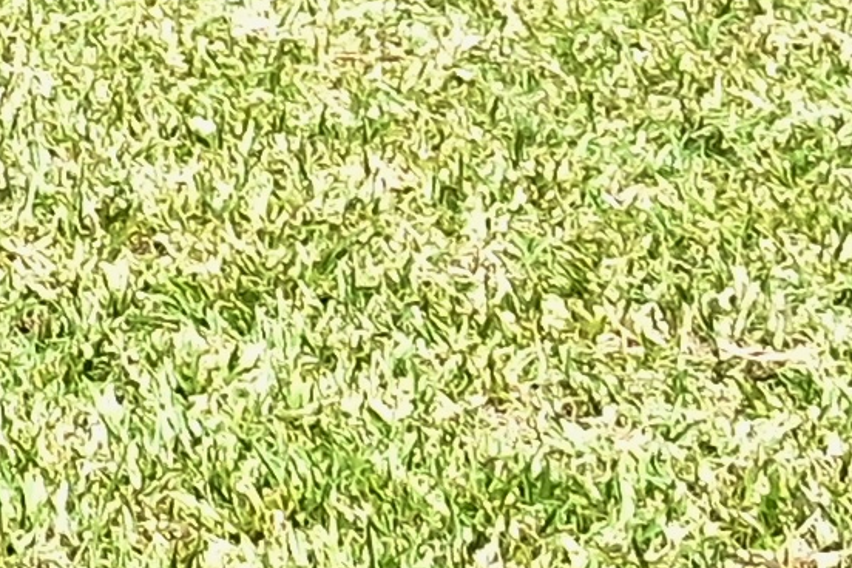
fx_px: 6413
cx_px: -1956
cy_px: -1332
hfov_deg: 6.7
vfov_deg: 4.8
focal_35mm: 271
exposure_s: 1/6400
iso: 1600
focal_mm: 25.5
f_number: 4.5
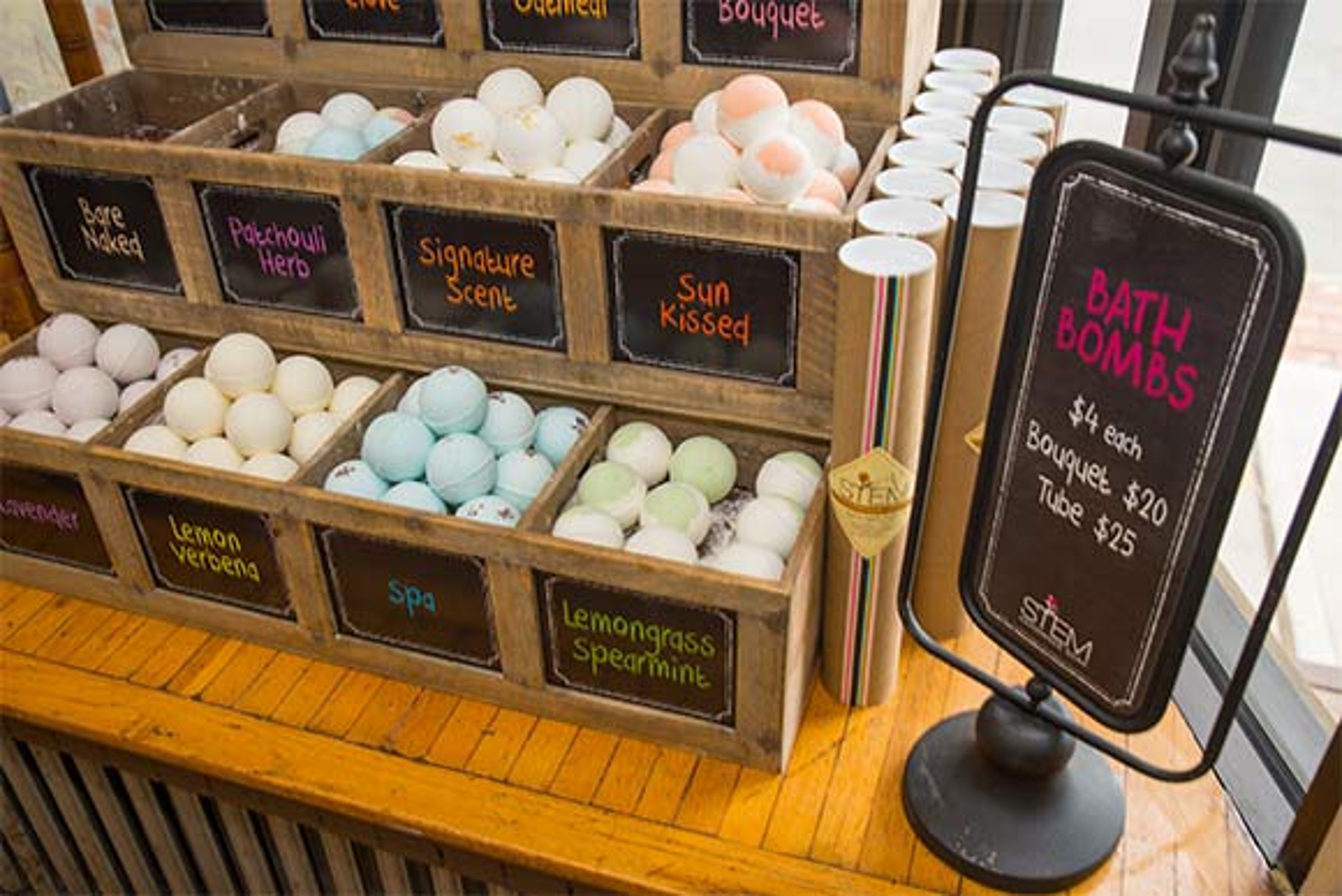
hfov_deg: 58.7
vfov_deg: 41.1
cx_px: 671
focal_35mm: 32
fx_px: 1193
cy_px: 448
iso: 200
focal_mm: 32
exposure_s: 1/60
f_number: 4.8
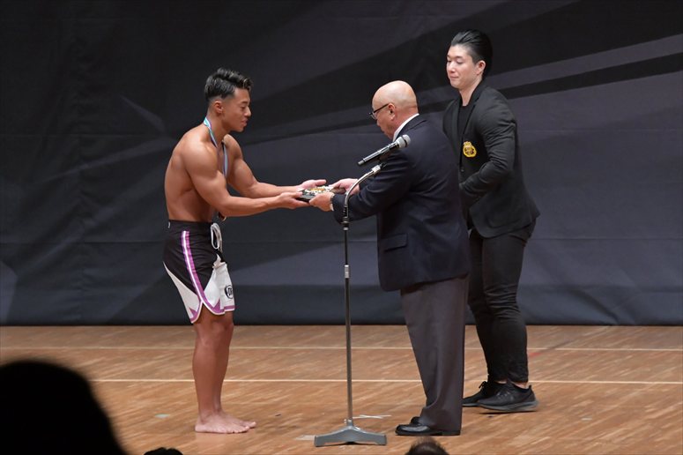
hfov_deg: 7.2
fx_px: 5405
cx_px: 342
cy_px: 228
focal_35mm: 285
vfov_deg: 4.8
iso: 6400
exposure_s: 1/400
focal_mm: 190
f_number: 5.6
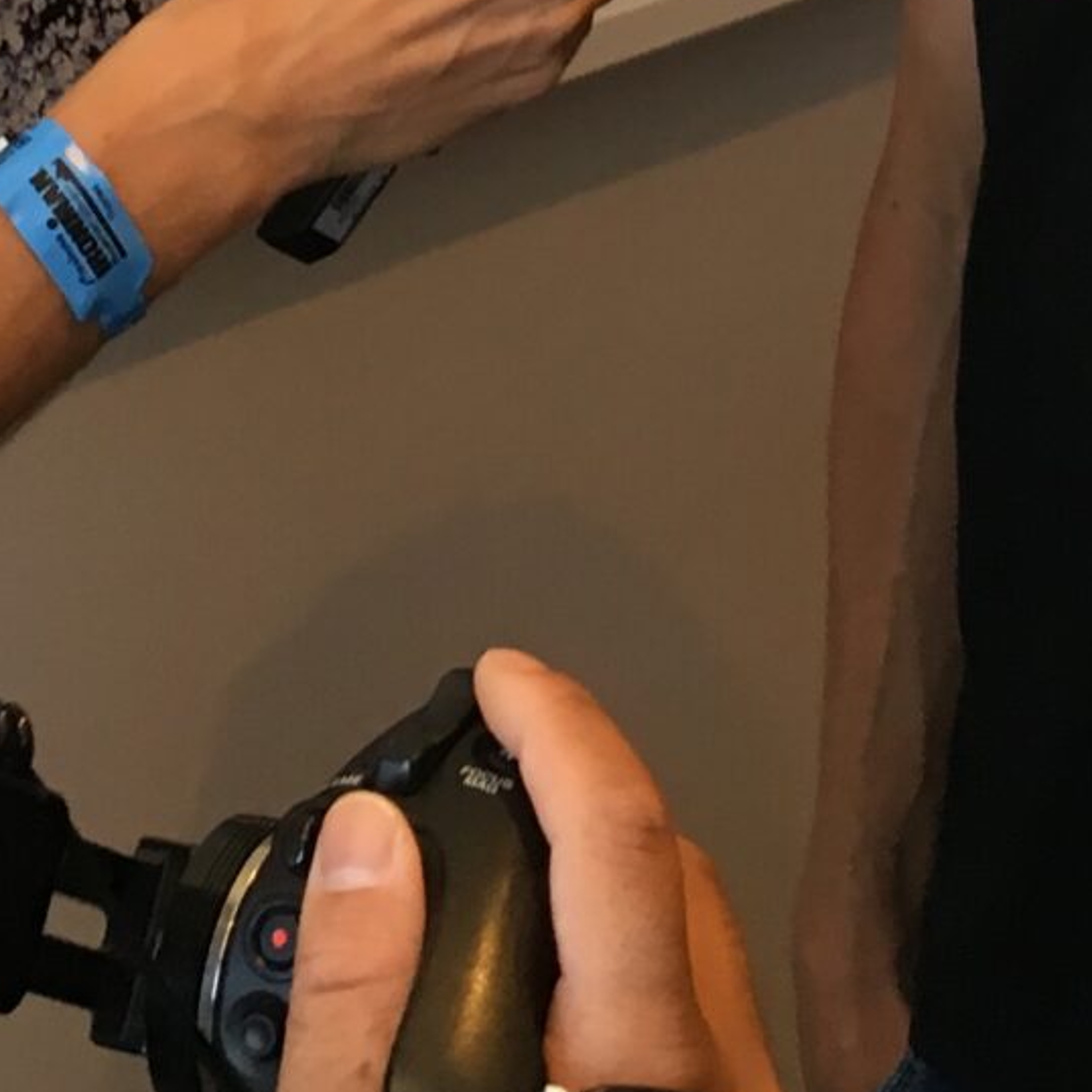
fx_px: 4354
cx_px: 650
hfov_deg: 14.3
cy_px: -615
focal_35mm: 122
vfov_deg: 13.4
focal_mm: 4.15
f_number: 2.2
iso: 80
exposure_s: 1/33
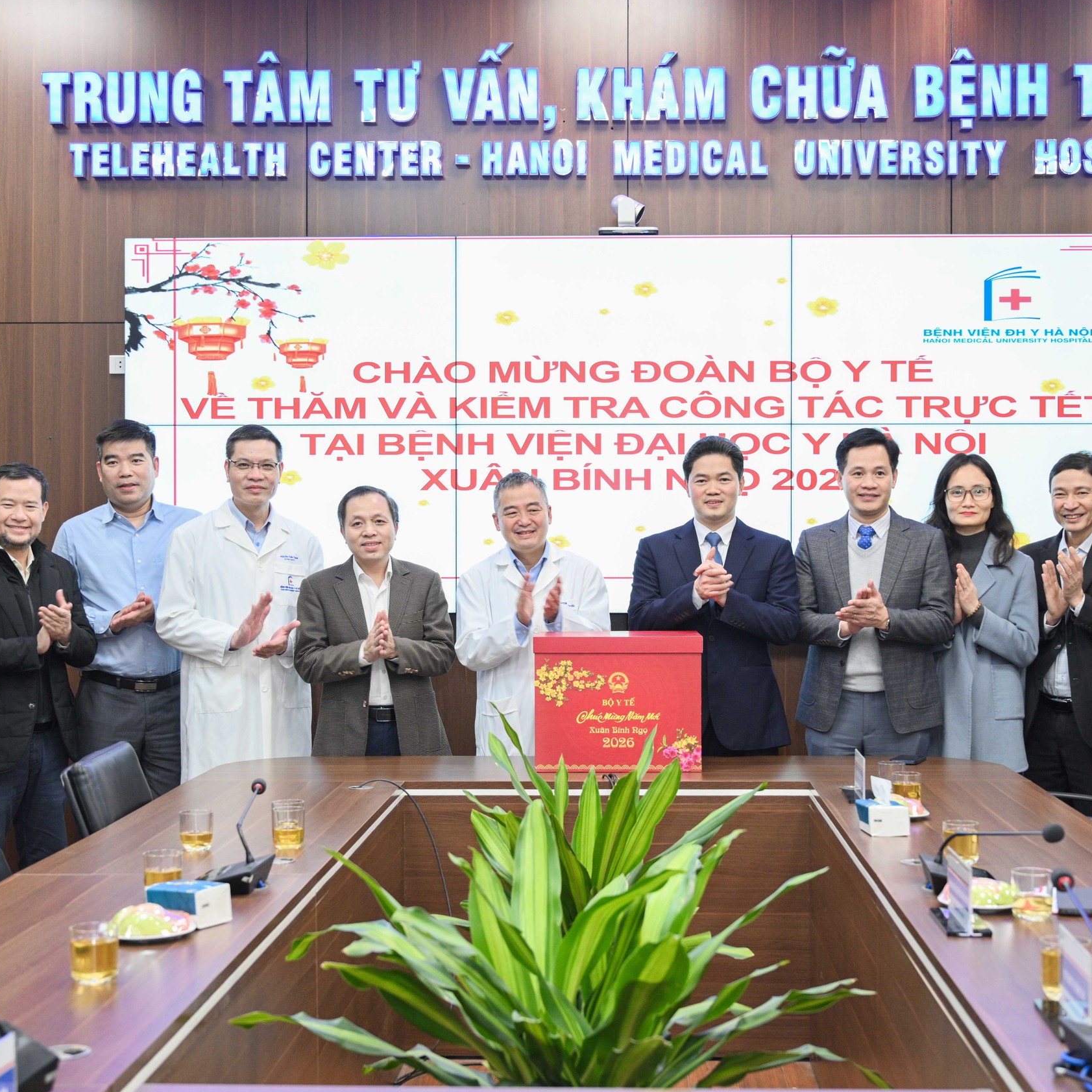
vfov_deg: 32.2
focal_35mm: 53
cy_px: 551
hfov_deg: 32.2
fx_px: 1892
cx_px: 573
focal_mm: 41
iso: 1000
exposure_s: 1/100
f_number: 4.5
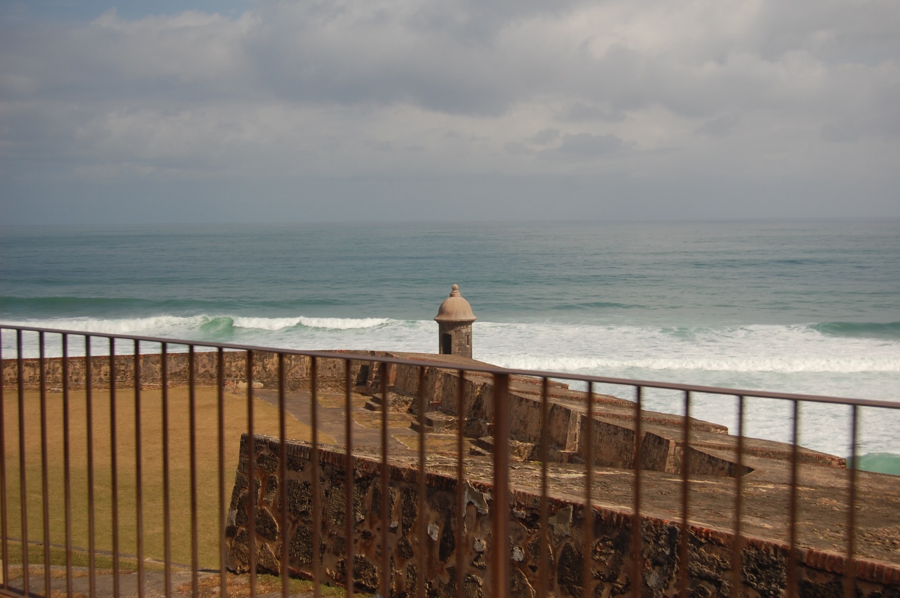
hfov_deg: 41.2
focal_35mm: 48
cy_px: 299
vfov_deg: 28.0
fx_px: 1199
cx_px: 450
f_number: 5.6
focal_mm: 32
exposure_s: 1/125
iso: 200
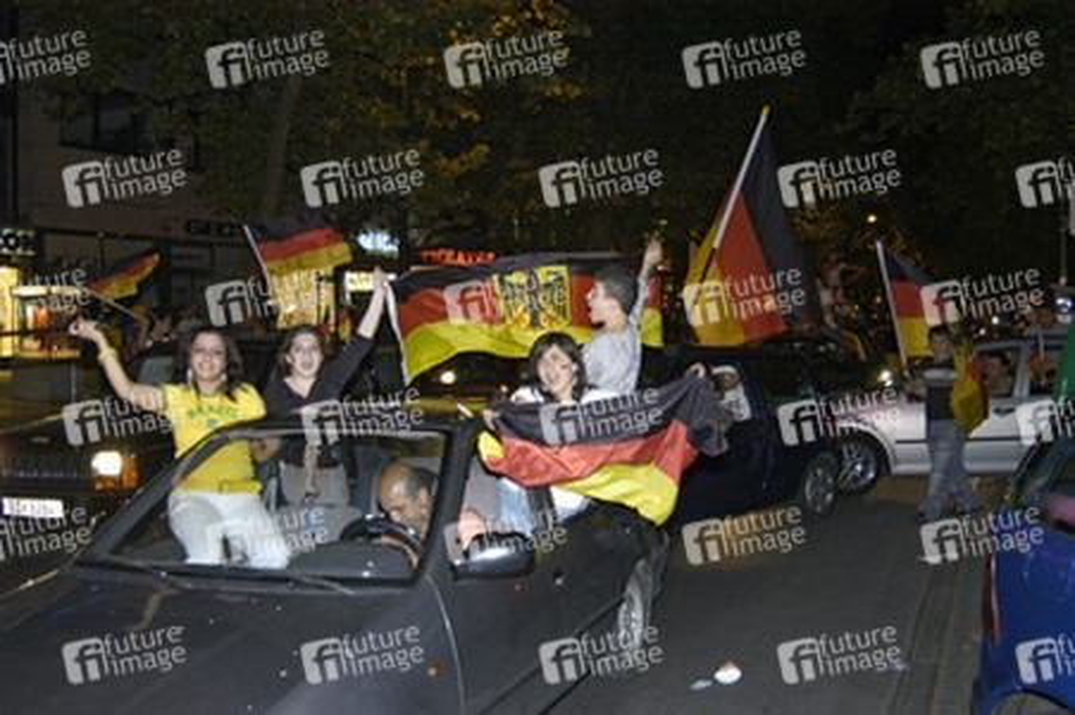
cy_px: 358
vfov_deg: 36.8
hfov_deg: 53.2
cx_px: 538
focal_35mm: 36
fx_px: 1074
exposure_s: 1/30
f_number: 3.5
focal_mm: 24
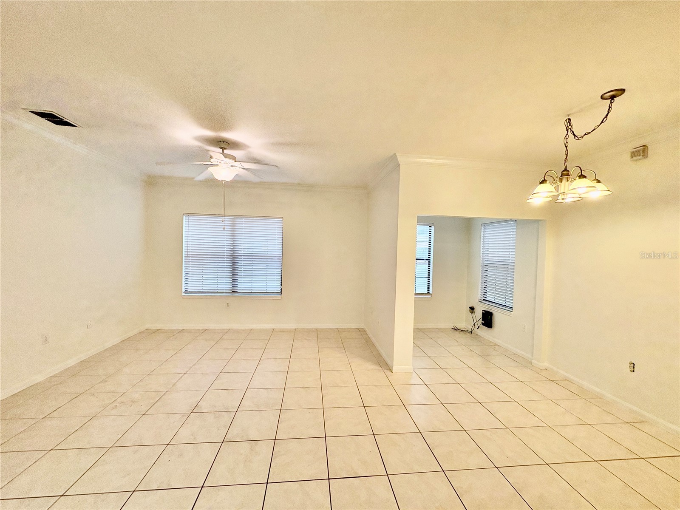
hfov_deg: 102.1
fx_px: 275
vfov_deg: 85.7
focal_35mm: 14
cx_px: 340
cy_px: 255
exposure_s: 1/120
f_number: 2.2
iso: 160
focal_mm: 2.22
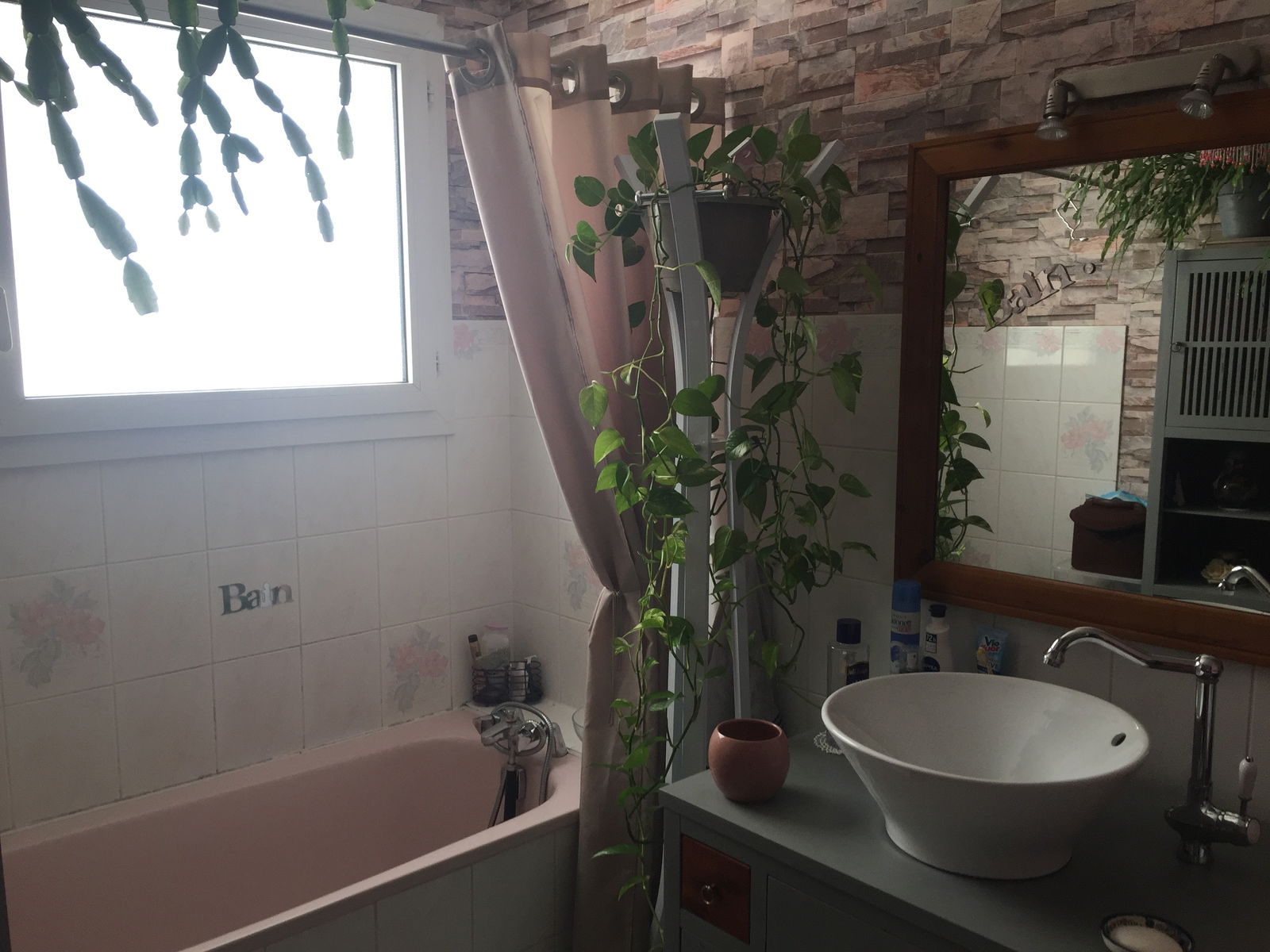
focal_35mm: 29
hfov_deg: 61.7
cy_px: 476
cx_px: 635
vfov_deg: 48.2
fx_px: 1064
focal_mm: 4.15
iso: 50
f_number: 2.2
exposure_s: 1/100
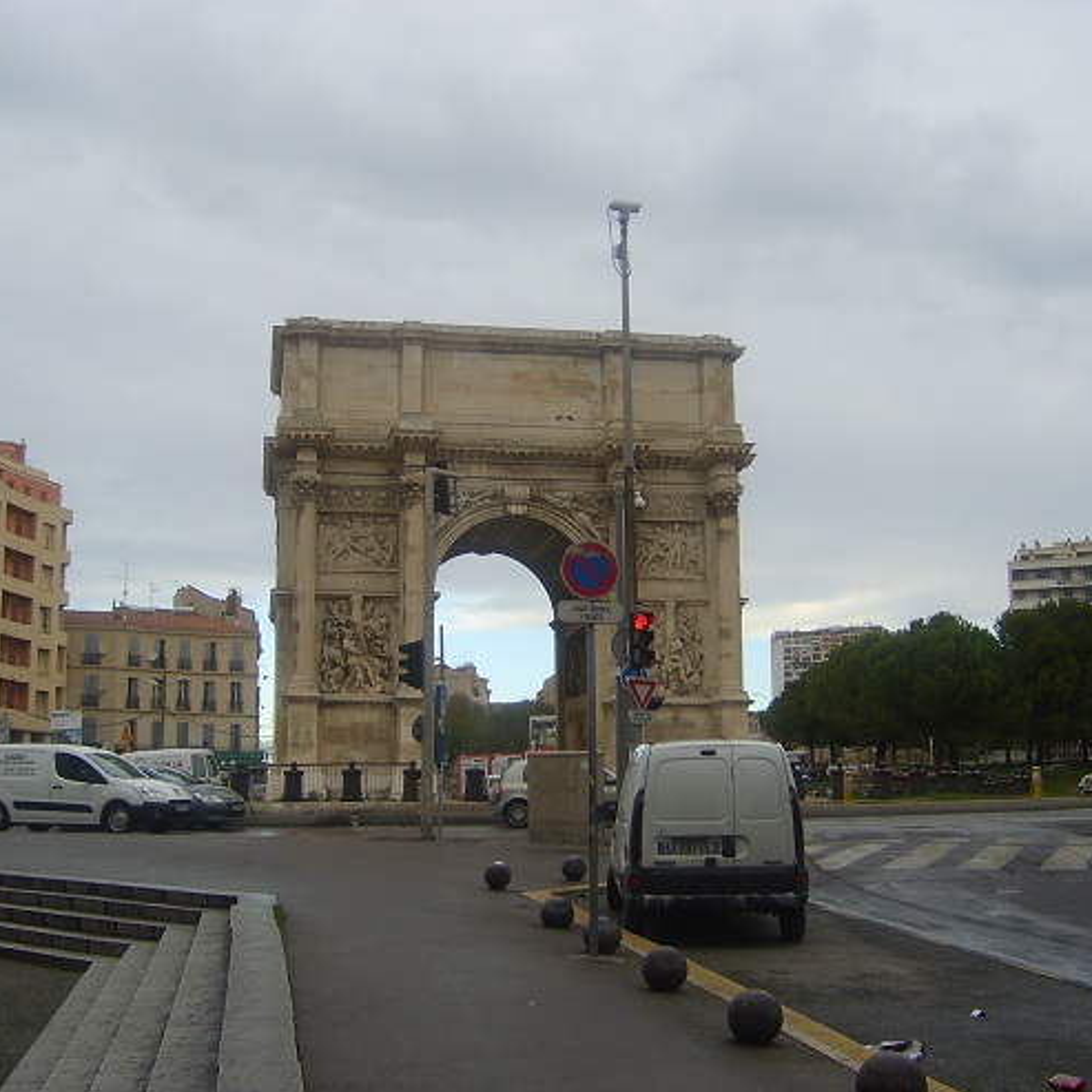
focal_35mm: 42
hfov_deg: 40.0
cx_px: 507
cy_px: 552
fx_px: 1499
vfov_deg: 40.0
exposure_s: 1/180
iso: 50
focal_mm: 5.8
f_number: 2.8
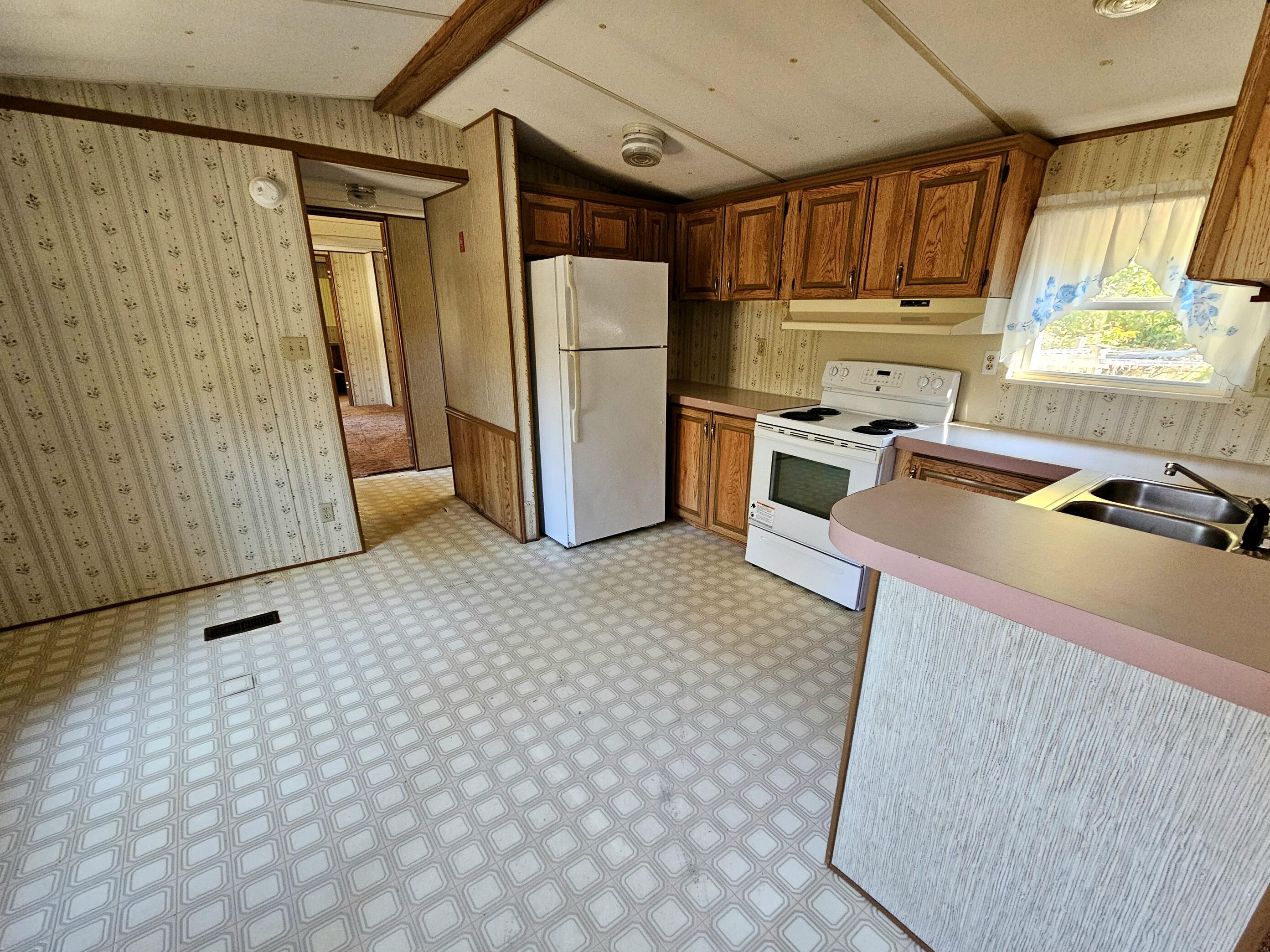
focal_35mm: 14
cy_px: 511
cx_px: 655
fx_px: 514
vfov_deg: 85.5
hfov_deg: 102.0
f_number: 2.2
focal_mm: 2.2
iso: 400
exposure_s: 1/60.2
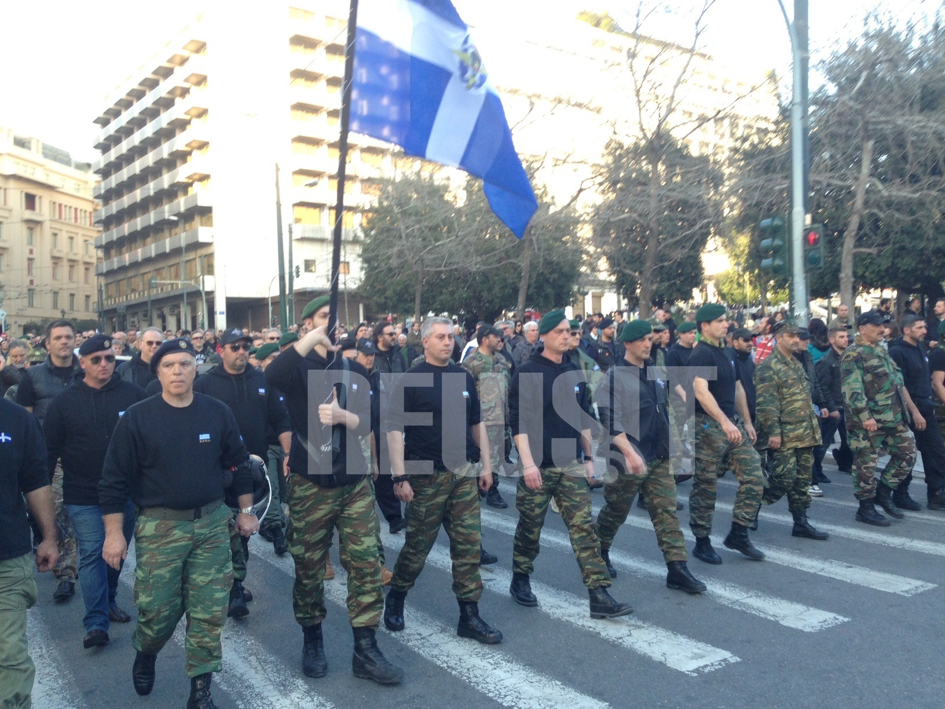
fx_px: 901
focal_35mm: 33
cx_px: 472
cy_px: 354
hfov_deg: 55.4
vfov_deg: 42.9
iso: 80
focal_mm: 4.13
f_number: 2.4
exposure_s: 1/120
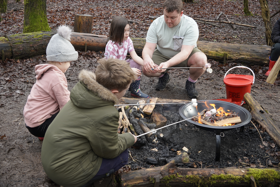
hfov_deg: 45.4
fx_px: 334
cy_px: 94
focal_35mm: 43
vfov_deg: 31.2
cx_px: 140
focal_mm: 29
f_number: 4
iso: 200
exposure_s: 1/160
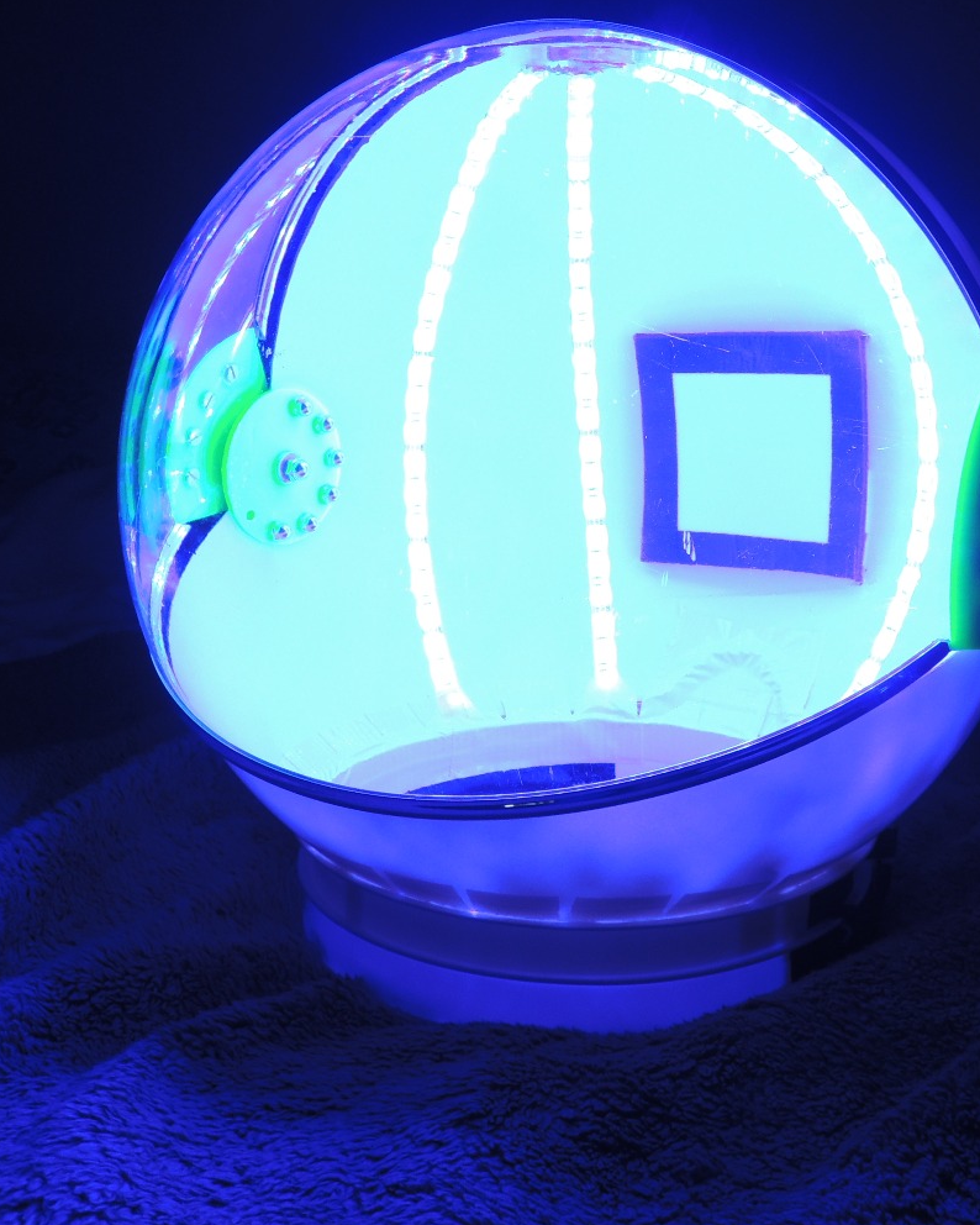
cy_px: 601
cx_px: 608
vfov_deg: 52.8
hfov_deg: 43.1
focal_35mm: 34
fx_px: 1232
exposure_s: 1/15
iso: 100
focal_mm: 4.3
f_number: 2.8
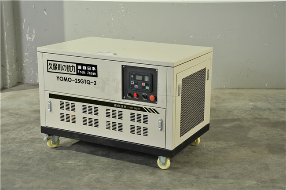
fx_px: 524
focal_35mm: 66
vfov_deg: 20.6
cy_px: 95
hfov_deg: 30.5
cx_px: 143
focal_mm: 66
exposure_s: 1/125
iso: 160
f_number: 14
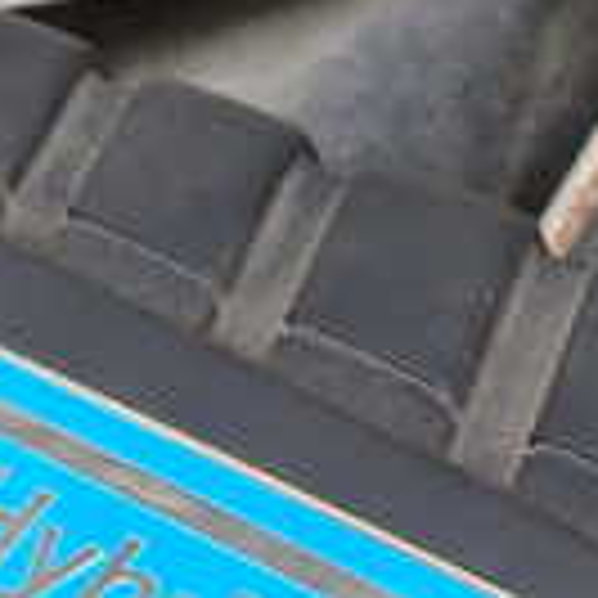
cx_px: 481
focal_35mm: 120
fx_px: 2345
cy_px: 607
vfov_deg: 14.3
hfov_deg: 14.4
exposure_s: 1/60
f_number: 2.3
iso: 160
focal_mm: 5.4
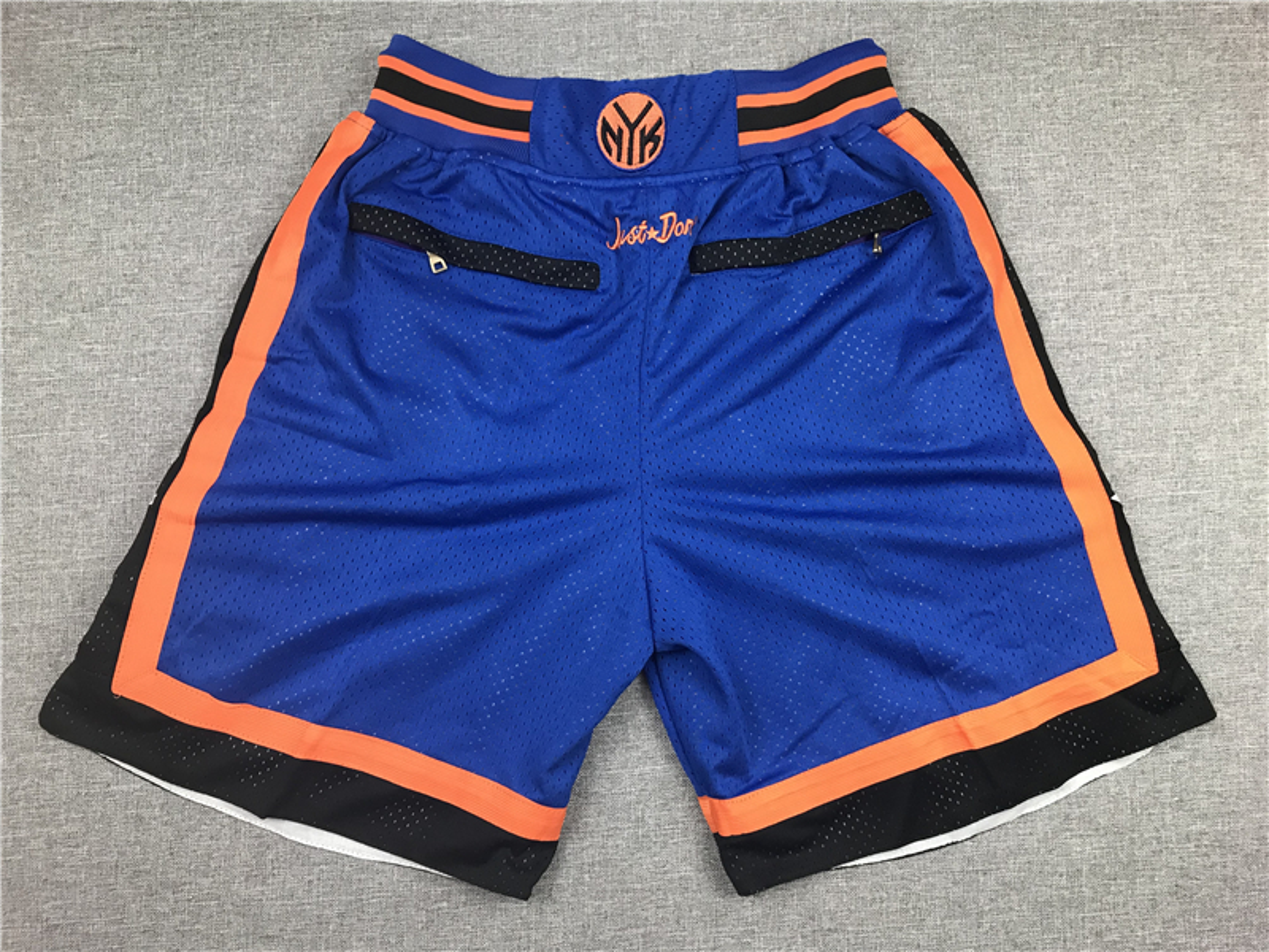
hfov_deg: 63.4
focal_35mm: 28
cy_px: 476
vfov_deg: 49.7
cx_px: 634
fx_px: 1026
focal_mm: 3.99
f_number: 1.8
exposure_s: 1/33
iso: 32
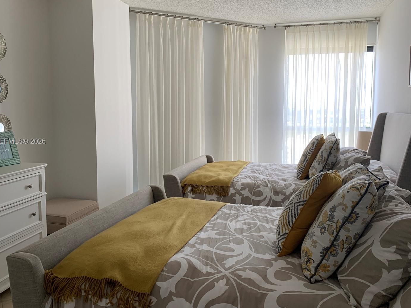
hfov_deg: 59.9
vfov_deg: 46.7
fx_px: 356
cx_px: 191
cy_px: 142
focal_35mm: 30
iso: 100
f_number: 1.8
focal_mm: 4.25
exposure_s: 1/105
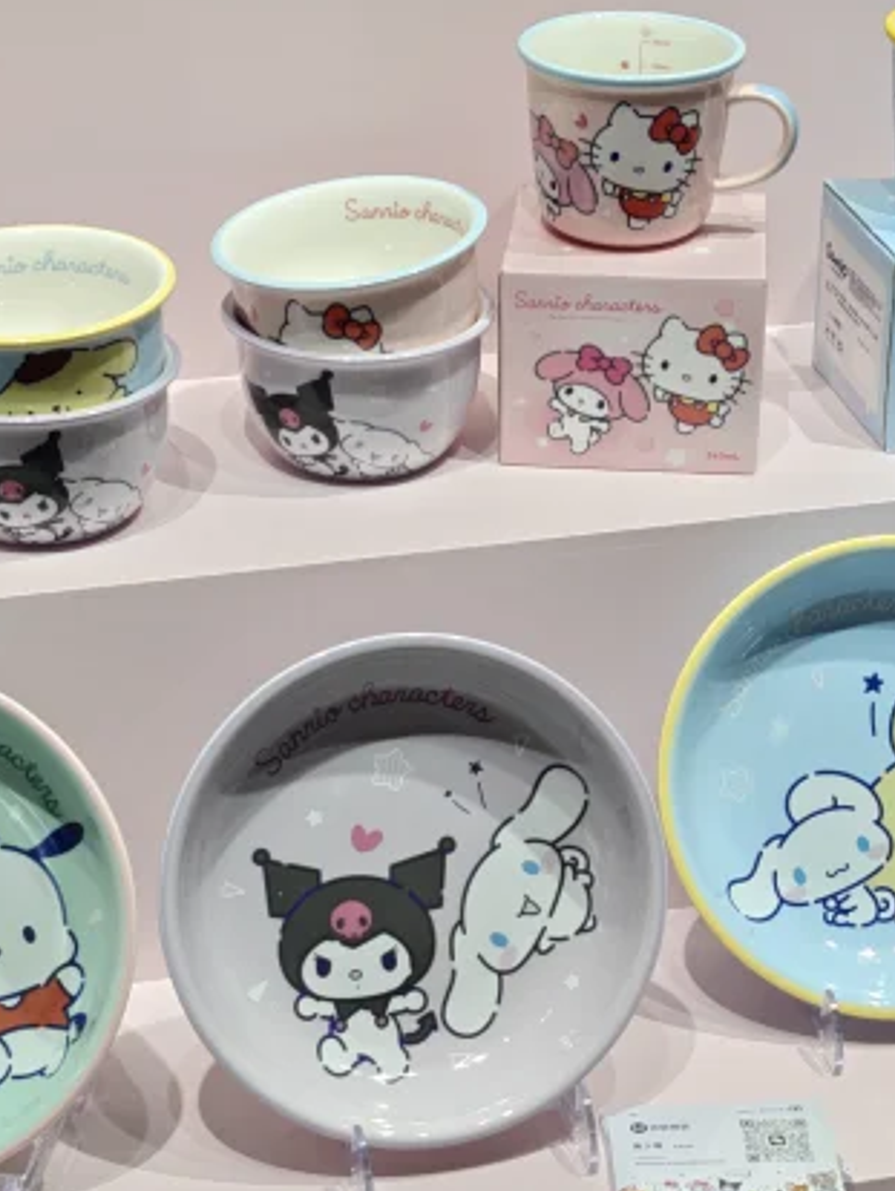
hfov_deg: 18.4
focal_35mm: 80
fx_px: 2755
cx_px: 501
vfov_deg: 24.4
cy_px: 541
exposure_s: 1/337
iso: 50
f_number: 1.6
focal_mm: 6.06
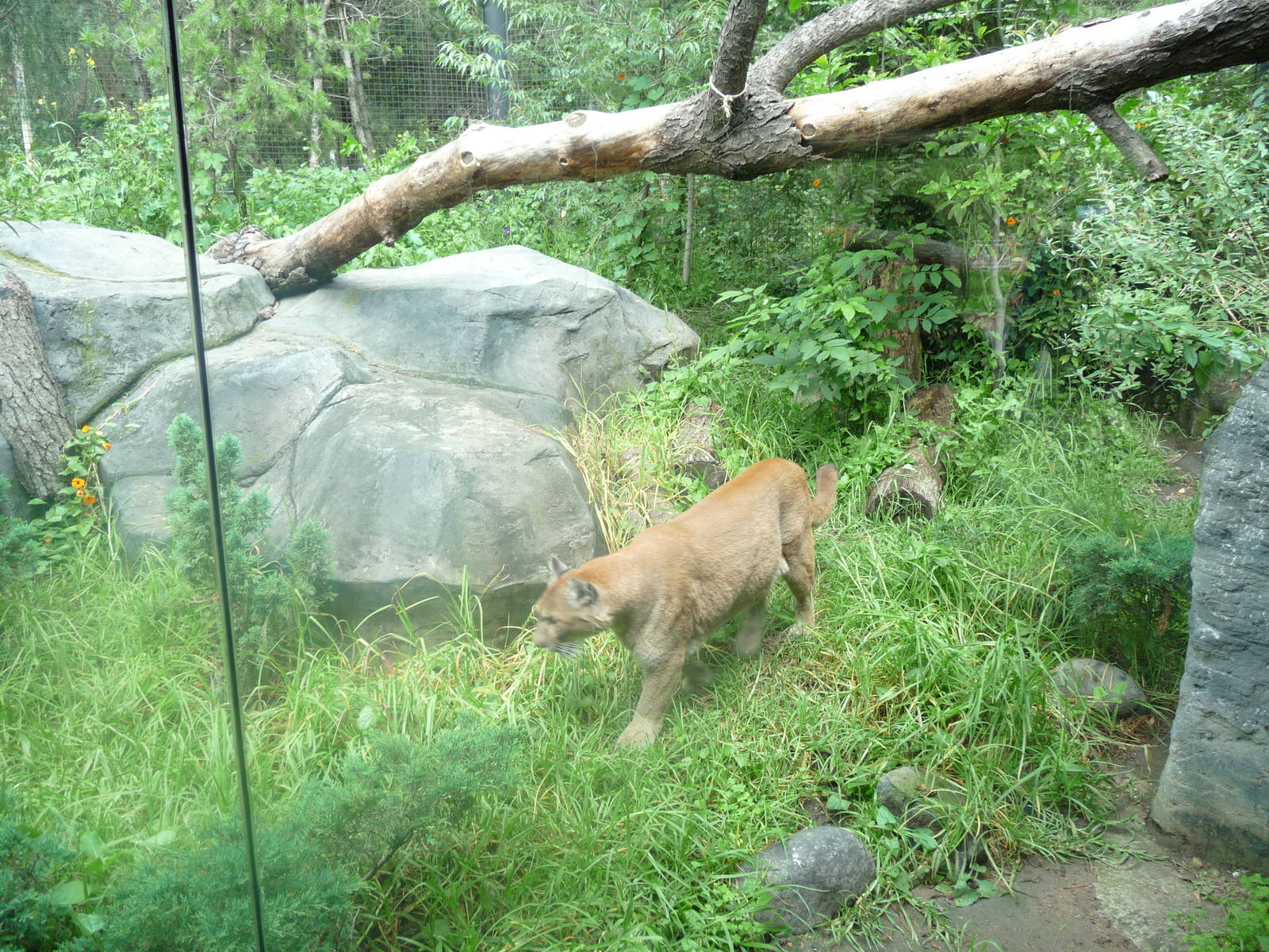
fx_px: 1026
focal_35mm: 28
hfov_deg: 63.4
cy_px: 476
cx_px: 634
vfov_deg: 49.7
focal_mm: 4.7
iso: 100
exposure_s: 1/40
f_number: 3.3
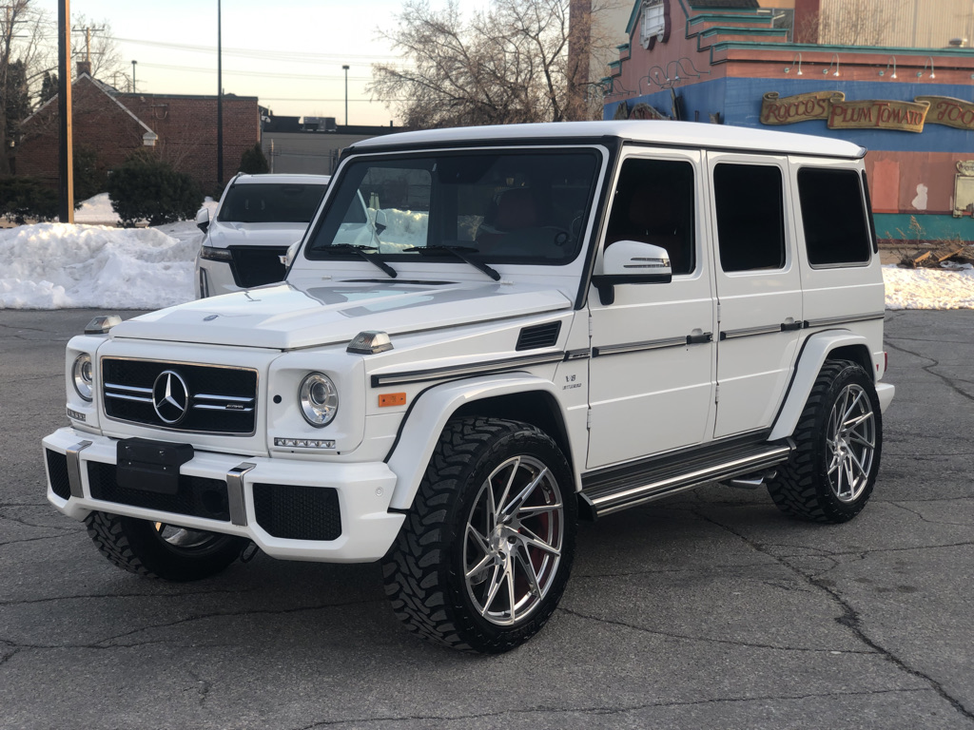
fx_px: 1463
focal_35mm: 52
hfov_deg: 36.8
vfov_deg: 28.0
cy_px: 365
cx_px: 487
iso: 16
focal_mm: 6
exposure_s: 1/124
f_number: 2.4
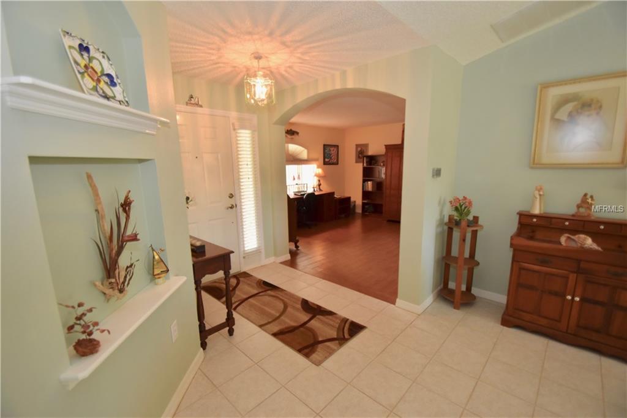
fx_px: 261
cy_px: 209
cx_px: 314
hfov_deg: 100.4
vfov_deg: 77.3
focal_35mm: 15
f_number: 3.5
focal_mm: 10
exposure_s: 1/60
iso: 800
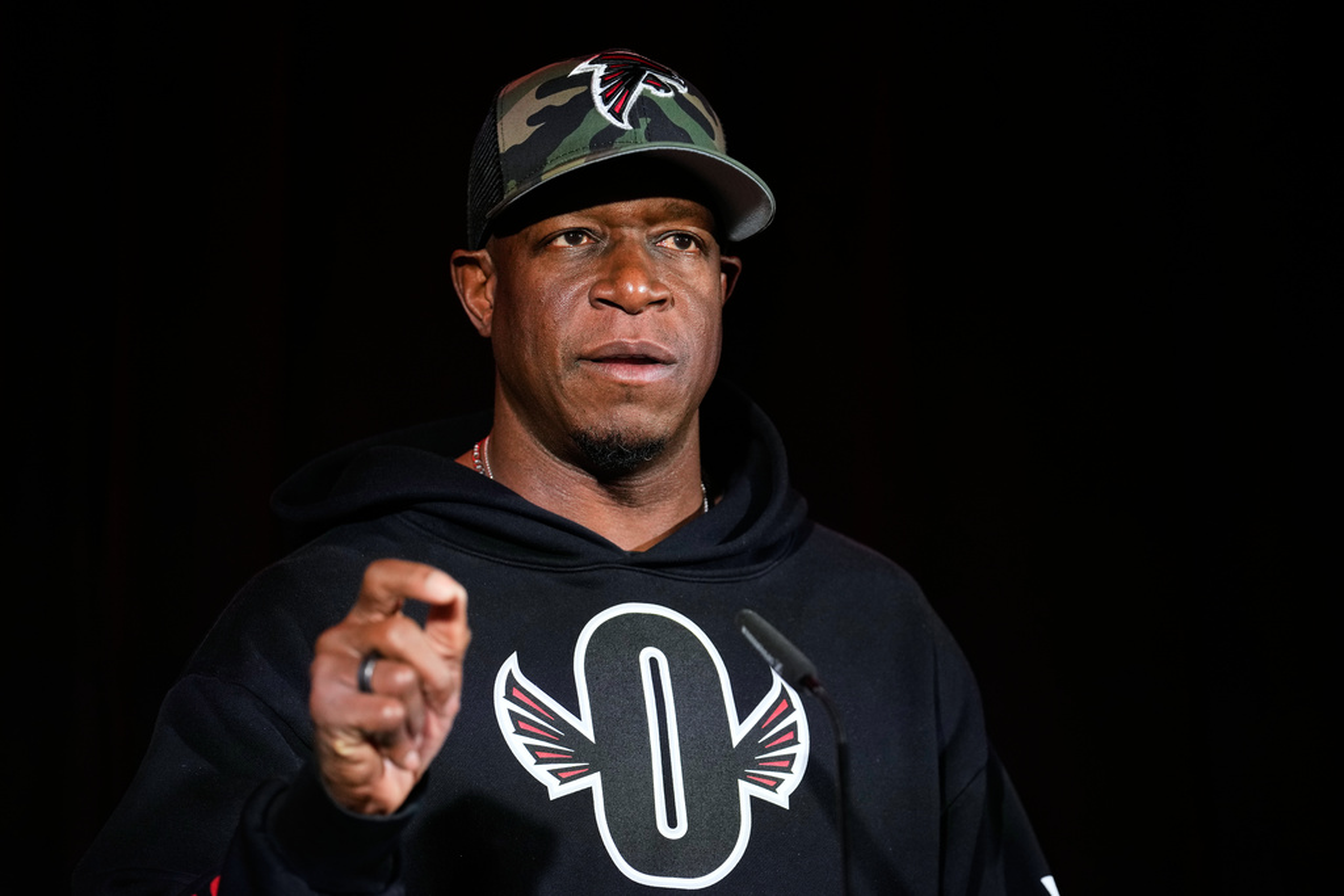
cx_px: 672
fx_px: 6795
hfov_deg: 11.3
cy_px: 448
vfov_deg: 7.5
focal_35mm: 182
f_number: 3.2
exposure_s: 1/500
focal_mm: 182
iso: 1600
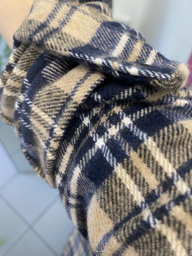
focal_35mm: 25
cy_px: 128
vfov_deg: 69.4
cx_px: 96
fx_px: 185
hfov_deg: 54.9
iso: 125
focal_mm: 4.25
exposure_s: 1/50
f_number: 1.8
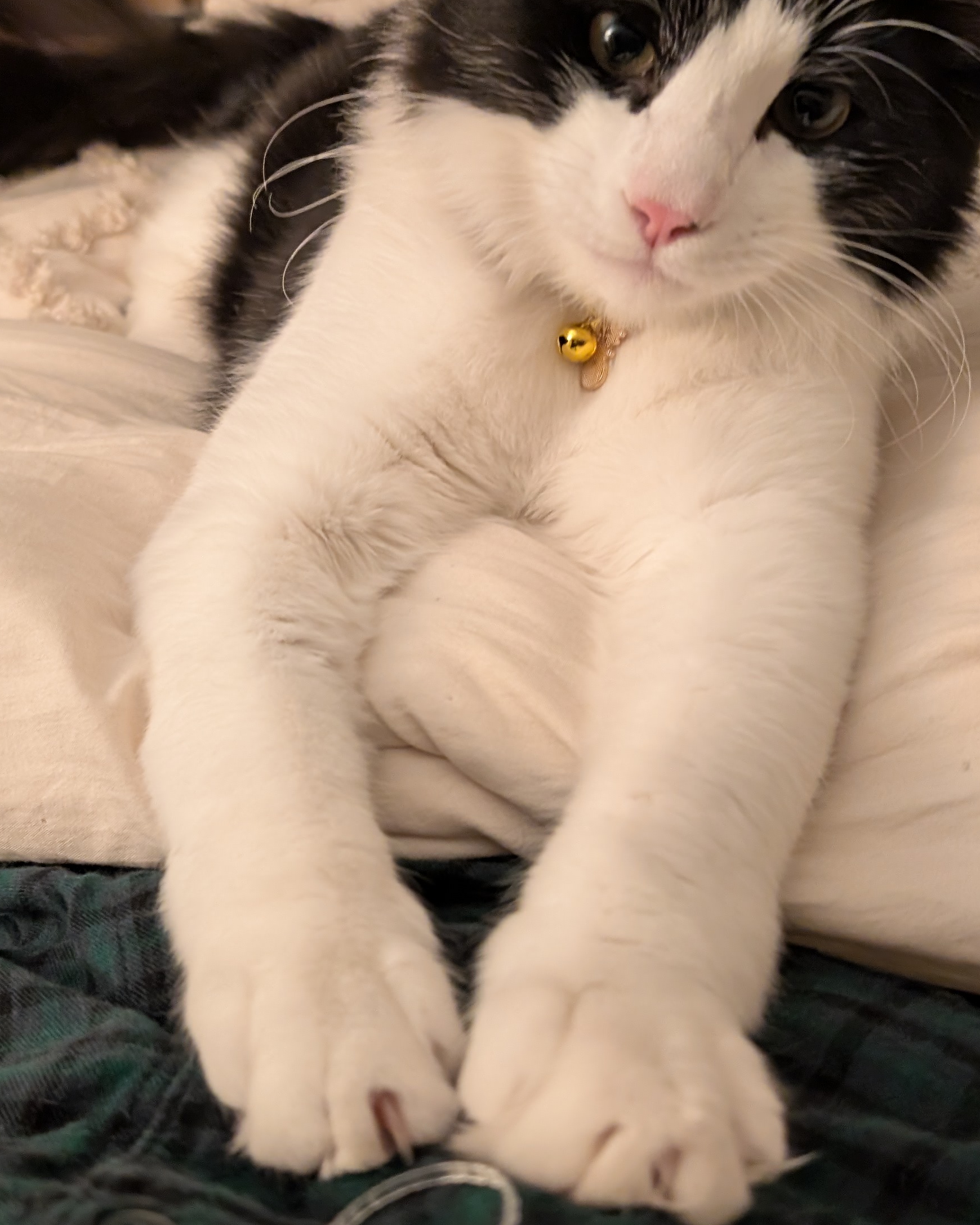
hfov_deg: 33.8
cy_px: 686
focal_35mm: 44
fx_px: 1595
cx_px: 328
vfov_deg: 41.9
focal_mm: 6.9
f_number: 1.68
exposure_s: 1/40
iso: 908
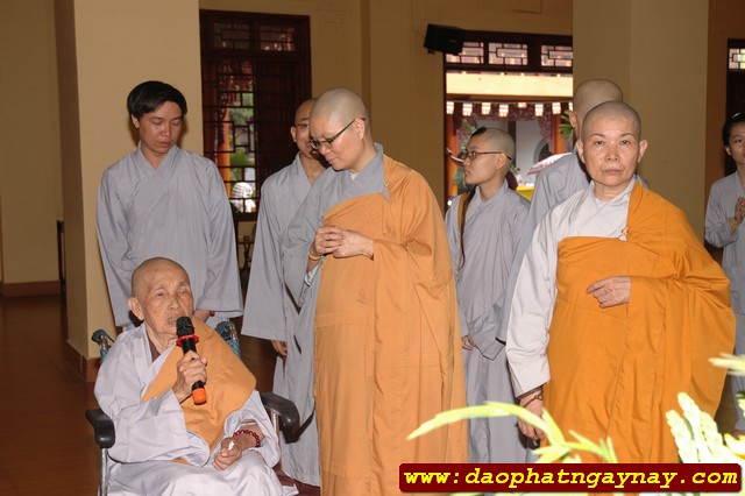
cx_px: 372
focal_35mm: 51
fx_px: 1055
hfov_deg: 38.9
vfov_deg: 26.5
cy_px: 248
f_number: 4.2
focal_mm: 34
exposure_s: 1/60
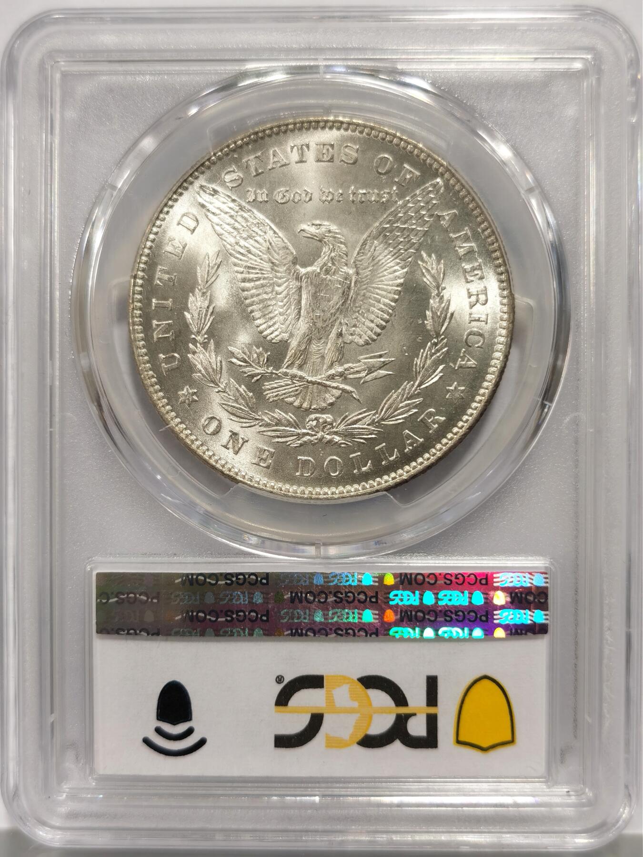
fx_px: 1337
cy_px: 428
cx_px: 322
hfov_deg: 27.0
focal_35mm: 54
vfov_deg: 35.5
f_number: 16
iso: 80
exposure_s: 1/100
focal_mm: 5.56
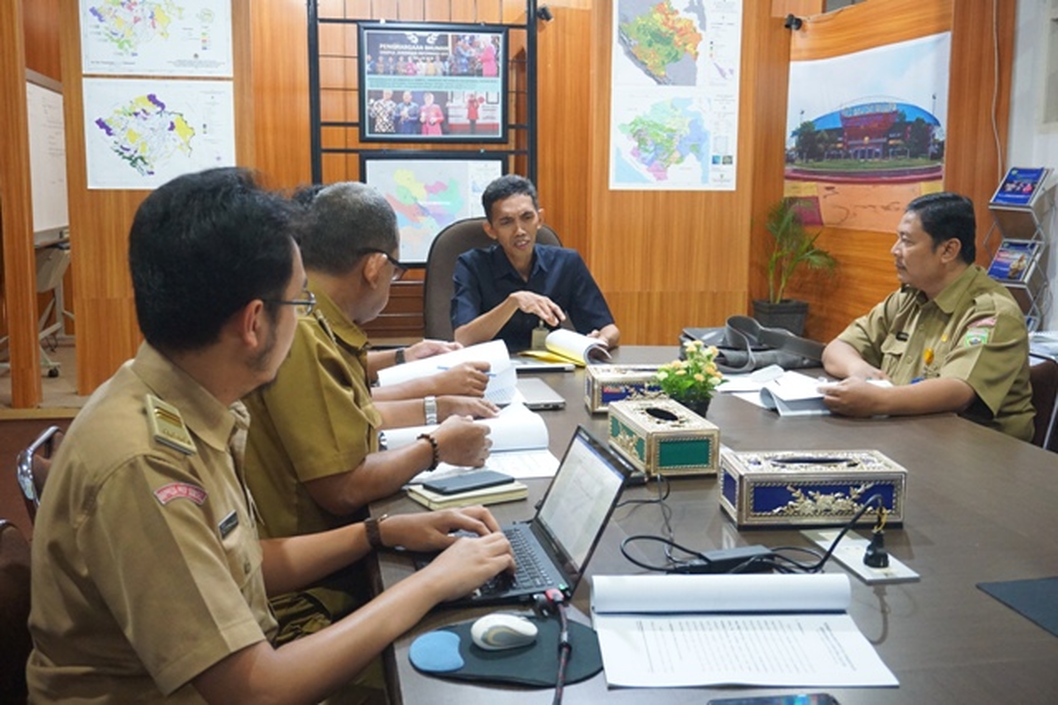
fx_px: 1101
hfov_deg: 51.3
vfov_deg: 35.5
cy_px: 352
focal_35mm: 38
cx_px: 529
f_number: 4.5
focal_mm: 25
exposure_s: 1/40
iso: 3200
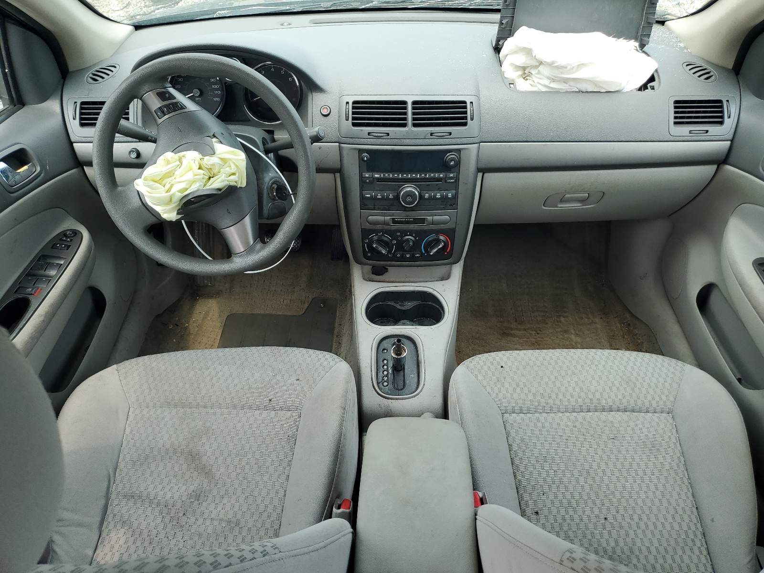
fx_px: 574
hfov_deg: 67.3
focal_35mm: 26
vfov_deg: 53.1
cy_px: 286
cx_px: 382
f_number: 1.5
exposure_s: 1/400
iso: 50
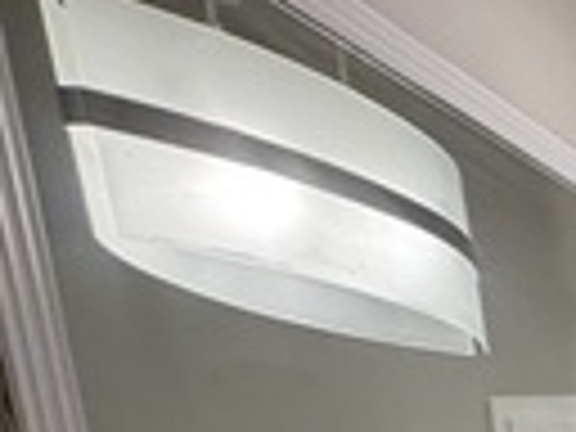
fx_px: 1165
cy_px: 846
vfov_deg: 16.4
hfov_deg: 16.9
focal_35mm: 70
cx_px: 1256
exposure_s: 1/120
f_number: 2.2
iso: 200
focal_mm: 2.22
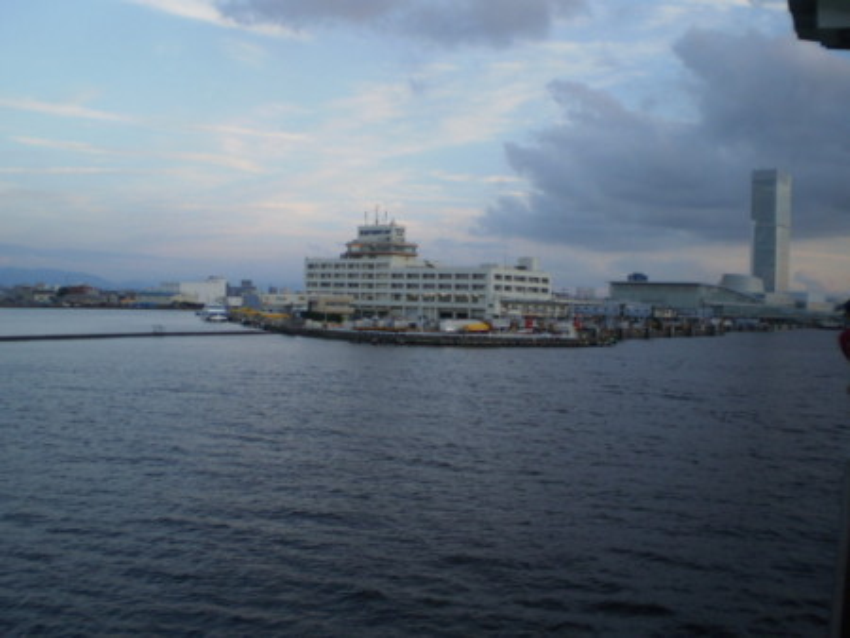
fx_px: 884
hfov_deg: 51.3
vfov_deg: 39.7
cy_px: 319
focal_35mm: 36
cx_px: 425
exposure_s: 1/125
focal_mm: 6.3
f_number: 3.1
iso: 64
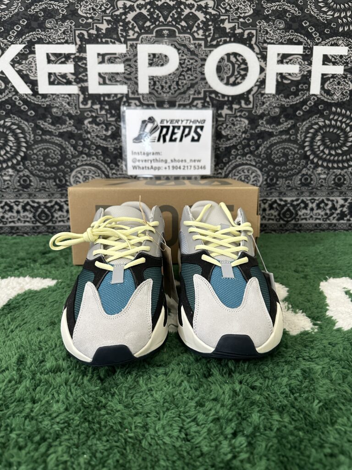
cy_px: 235
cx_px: 176
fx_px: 325
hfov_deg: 56.8
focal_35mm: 24
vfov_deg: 71.6
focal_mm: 6.86
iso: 320
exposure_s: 1/50
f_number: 1.78
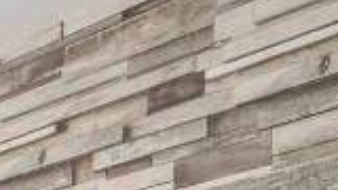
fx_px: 842
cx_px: -475
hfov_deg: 14.6
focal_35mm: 94
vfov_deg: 10.4
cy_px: 510
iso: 100
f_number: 11
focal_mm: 14
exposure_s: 1/1.67
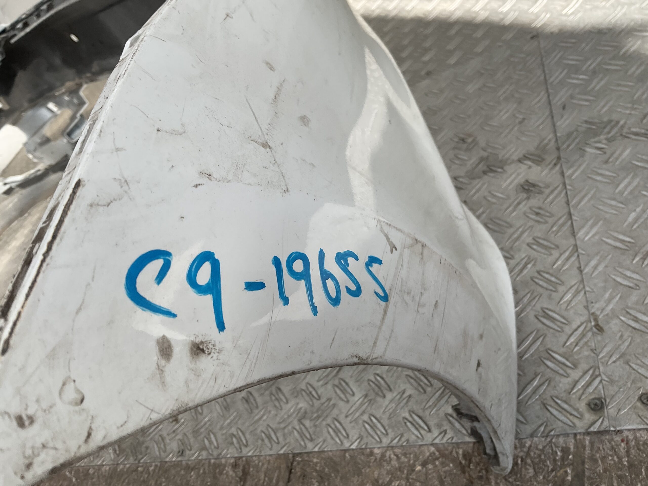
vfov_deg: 48.2
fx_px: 543
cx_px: 324
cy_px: 243
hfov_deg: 61.7
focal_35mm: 29
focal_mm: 3
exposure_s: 1/457
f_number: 1.8
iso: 16
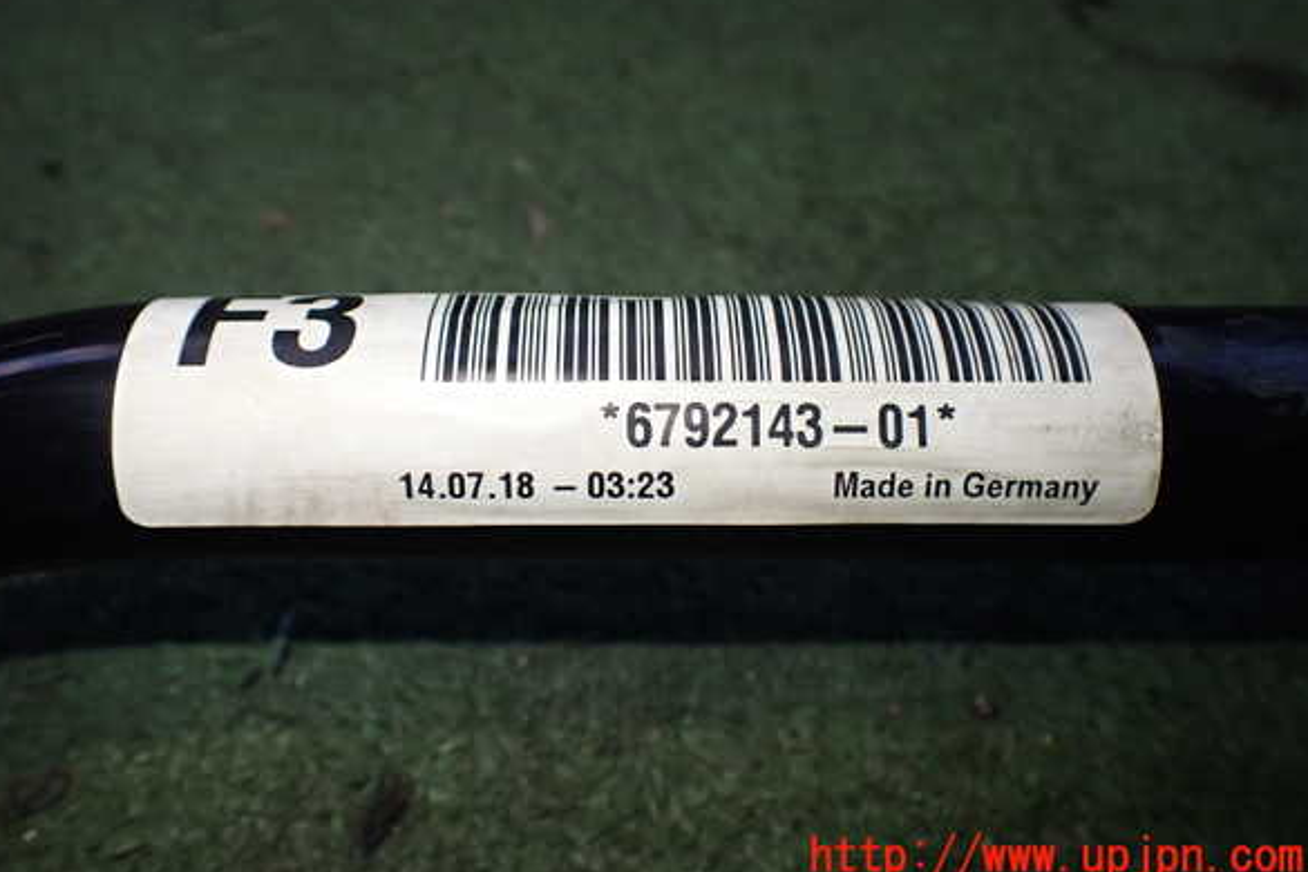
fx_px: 1163
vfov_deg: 41.0
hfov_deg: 58.7
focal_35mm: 32
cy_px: 382
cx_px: 644
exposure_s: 1/125
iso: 250
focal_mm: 5.4
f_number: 2.3
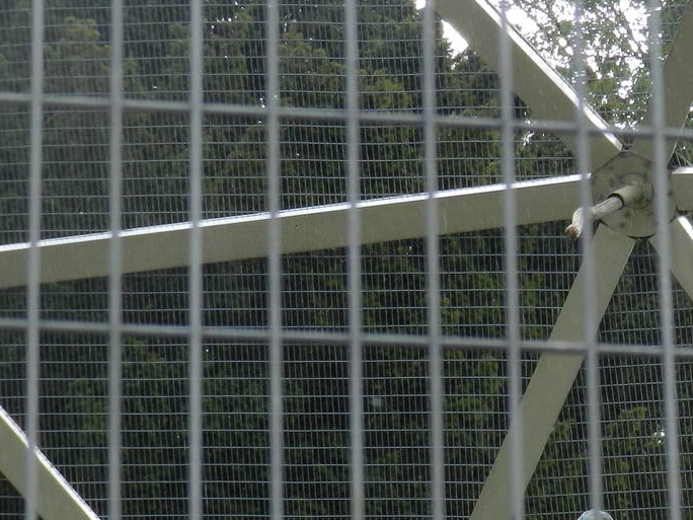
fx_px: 4685
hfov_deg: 8.4
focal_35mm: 234
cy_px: 411
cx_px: 717
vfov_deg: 6.3
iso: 160
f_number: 4.6
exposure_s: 1/200
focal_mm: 17.7
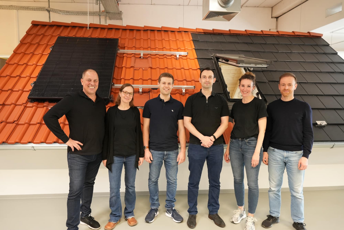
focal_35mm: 26
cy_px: 115
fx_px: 248
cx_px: 172
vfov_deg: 49.5
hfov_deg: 69.4
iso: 2500
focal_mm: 26
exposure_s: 1/30
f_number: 5.6
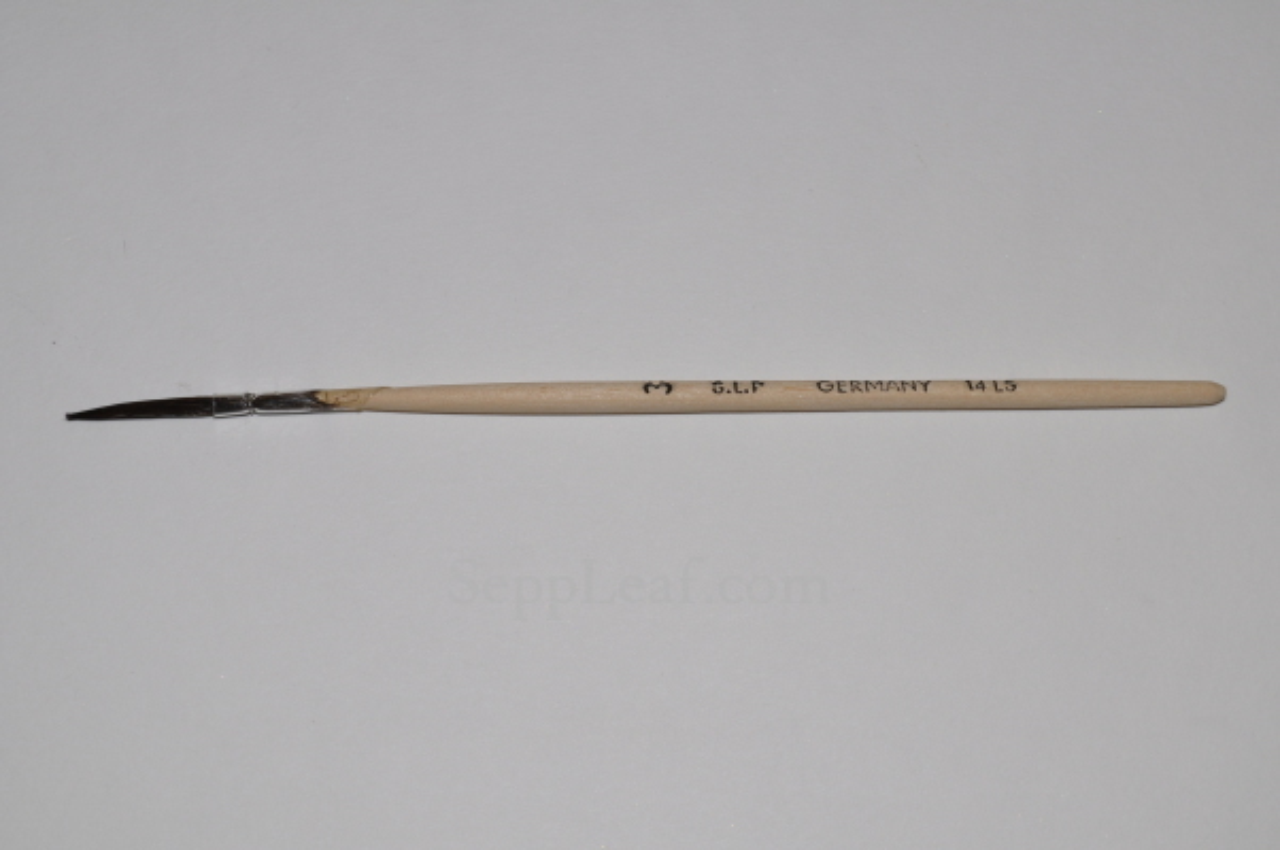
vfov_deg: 18.9
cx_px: 640
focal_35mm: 72
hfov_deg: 28.1
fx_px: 2557
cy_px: 425
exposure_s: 1/160
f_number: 9
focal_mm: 48
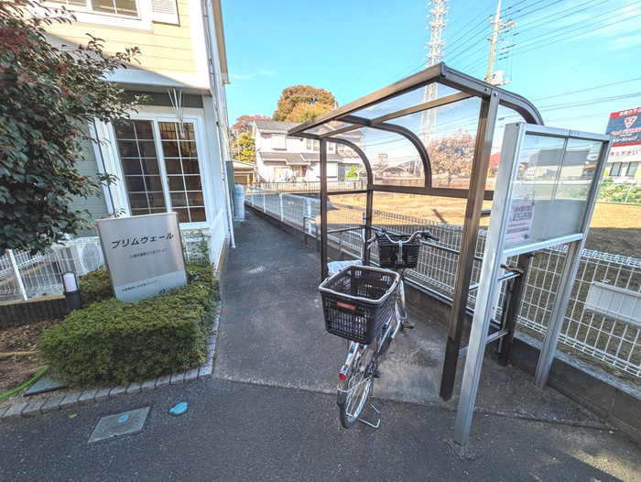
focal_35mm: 14
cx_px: 320
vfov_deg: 85.7
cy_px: 241
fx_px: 259
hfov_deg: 102.0
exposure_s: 1/1203
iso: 43
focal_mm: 1.83
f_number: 2.2
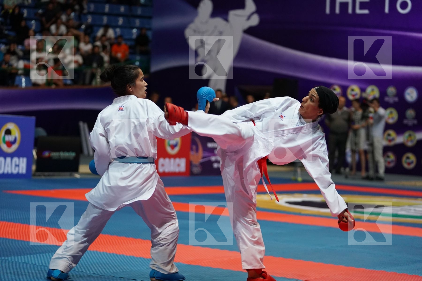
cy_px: 140
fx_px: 1172
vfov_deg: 13.7
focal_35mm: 100
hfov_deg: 20.4
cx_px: 211
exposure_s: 1/1000
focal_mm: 100
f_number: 2.8
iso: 4000
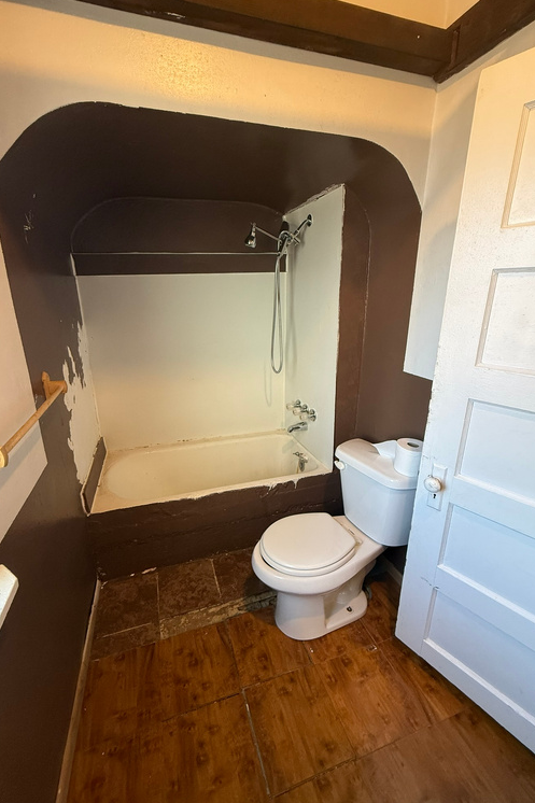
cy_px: 391
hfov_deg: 77.2
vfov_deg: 100.4
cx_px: 248
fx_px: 335
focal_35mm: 15
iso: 320
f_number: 2.2
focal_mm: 2.22
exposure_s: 1/120
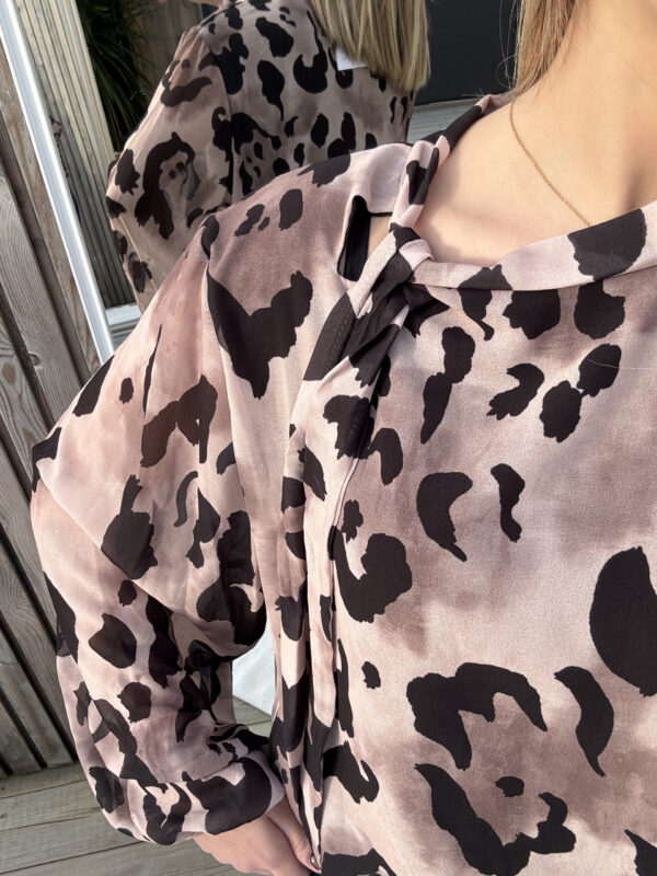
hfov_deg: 46.8
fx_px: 759
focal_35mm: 30
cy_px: 438
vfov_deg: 60.0
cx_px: 328
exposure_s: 1/265
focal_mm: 2.69
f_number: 1.9
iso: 25
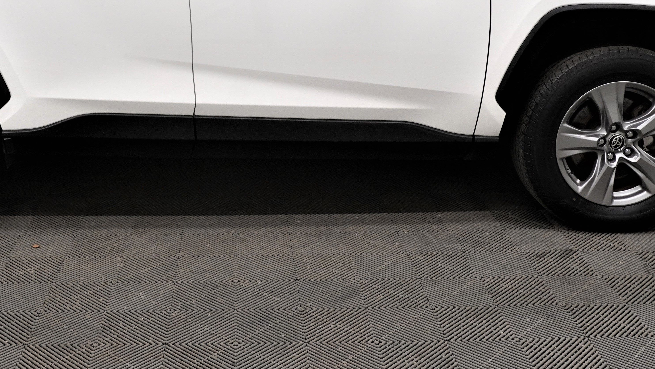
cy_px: 9
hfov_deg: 40.2
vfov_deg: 22.7
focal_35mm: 51
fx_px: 886
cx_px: 228
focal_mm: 16
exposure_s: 1/20
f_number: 7.1
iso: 320
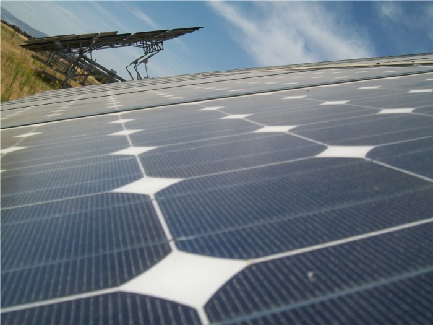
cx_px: 216
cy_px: 162
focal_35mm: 36
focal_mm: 6
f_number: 4.8
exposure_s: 1/1000
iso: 80
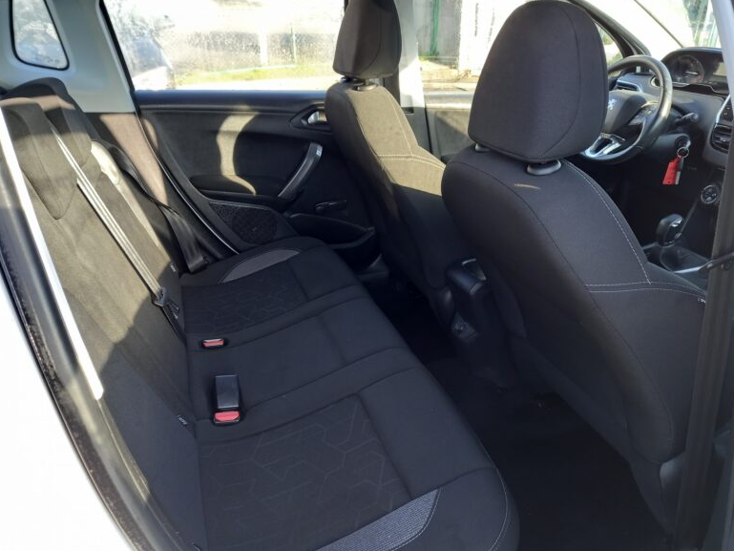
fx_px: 551
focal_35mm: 26
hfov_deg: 67.3
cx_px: 377
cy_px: 274
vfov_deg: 53.1
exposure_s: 1/50
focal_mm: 4.6
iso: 100
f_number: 2
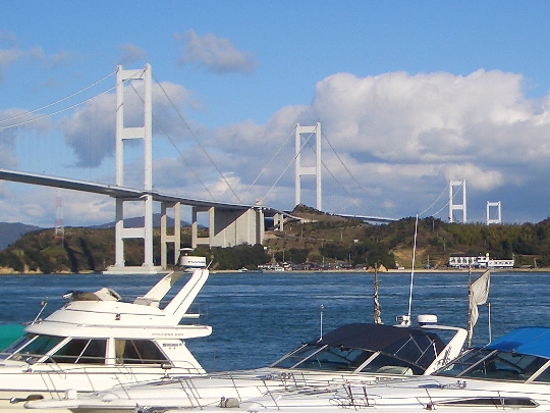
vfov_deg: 17.7
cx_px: 400
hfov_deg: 23.4
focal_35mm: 83
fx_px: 1319
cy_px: 270
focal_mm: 5.8
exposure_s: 1/800
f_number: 4.3
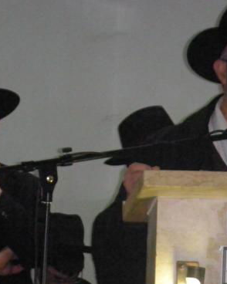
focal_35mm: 265
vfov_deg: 7.3
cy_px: 171
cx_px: 119
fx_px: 2227
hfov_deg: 5.8
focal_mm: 26
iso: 800
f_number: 4.8
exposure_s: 1/60
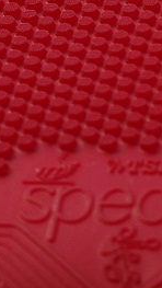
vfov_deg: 4.8
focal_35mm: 447
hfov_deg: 2.7
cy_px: 21
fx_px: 3412
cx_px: 172
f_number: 10
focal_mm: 70
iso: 200
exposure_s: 1/250
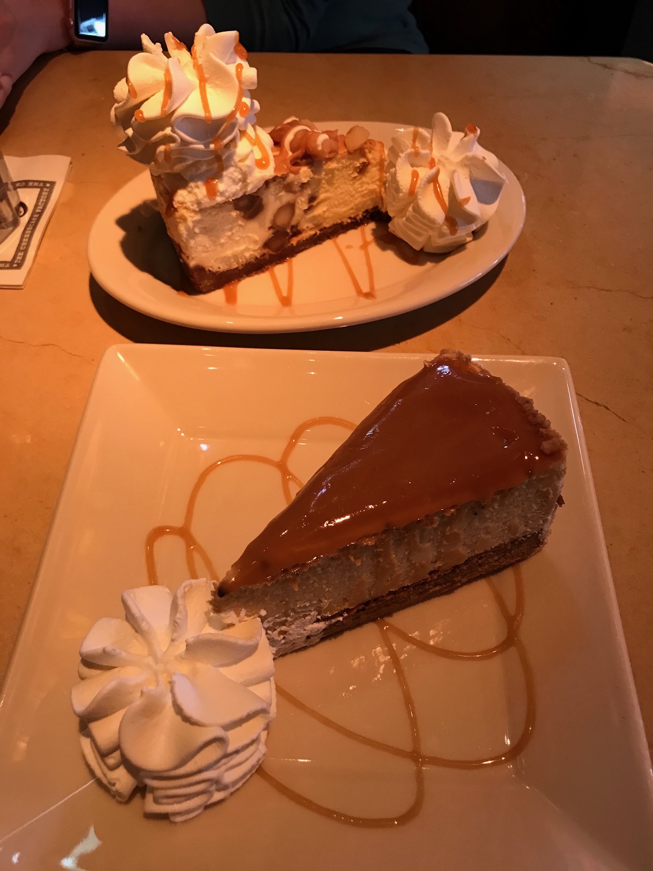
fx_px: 704
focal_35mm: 28
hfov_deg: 49.7
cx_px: 326
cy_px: 436
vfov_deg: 63.4
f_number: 1.8
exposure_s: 1/15
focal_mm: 3.99
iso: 50
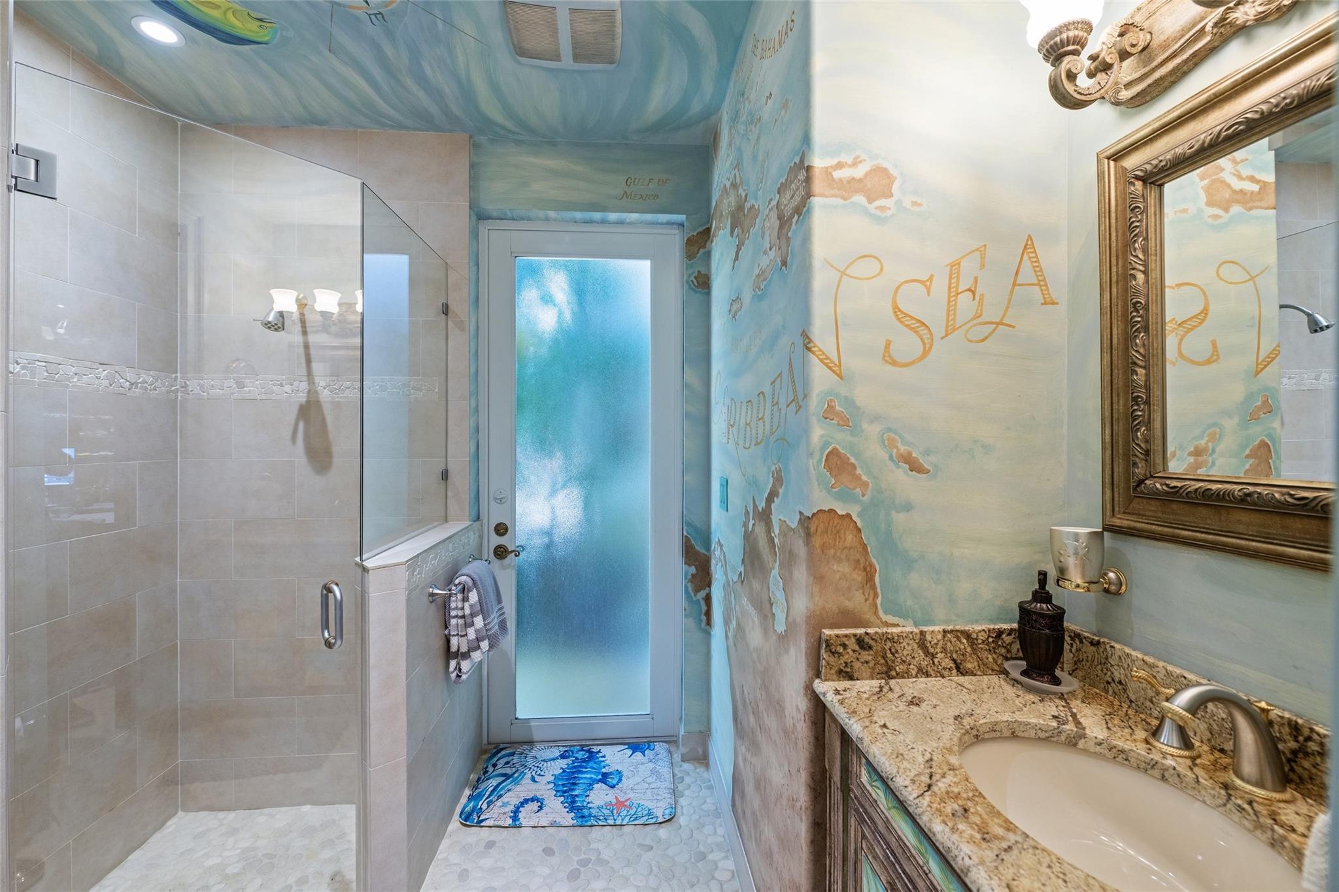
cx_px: 670
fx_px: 521
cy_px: 446
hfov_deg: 104.3
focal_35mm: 14
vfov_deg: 81.2
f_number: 6.3
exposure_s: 1/5
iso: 250
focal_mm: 14
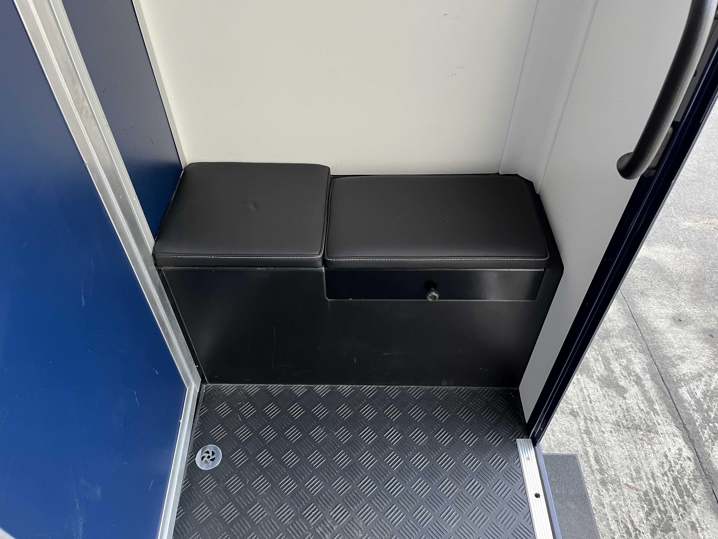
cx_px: 359
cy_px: 270
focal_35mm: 26
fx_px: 539
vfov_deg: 53.1
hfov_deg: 67.3
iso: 250
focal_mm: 5.1
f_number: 1.6
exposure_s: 1/60
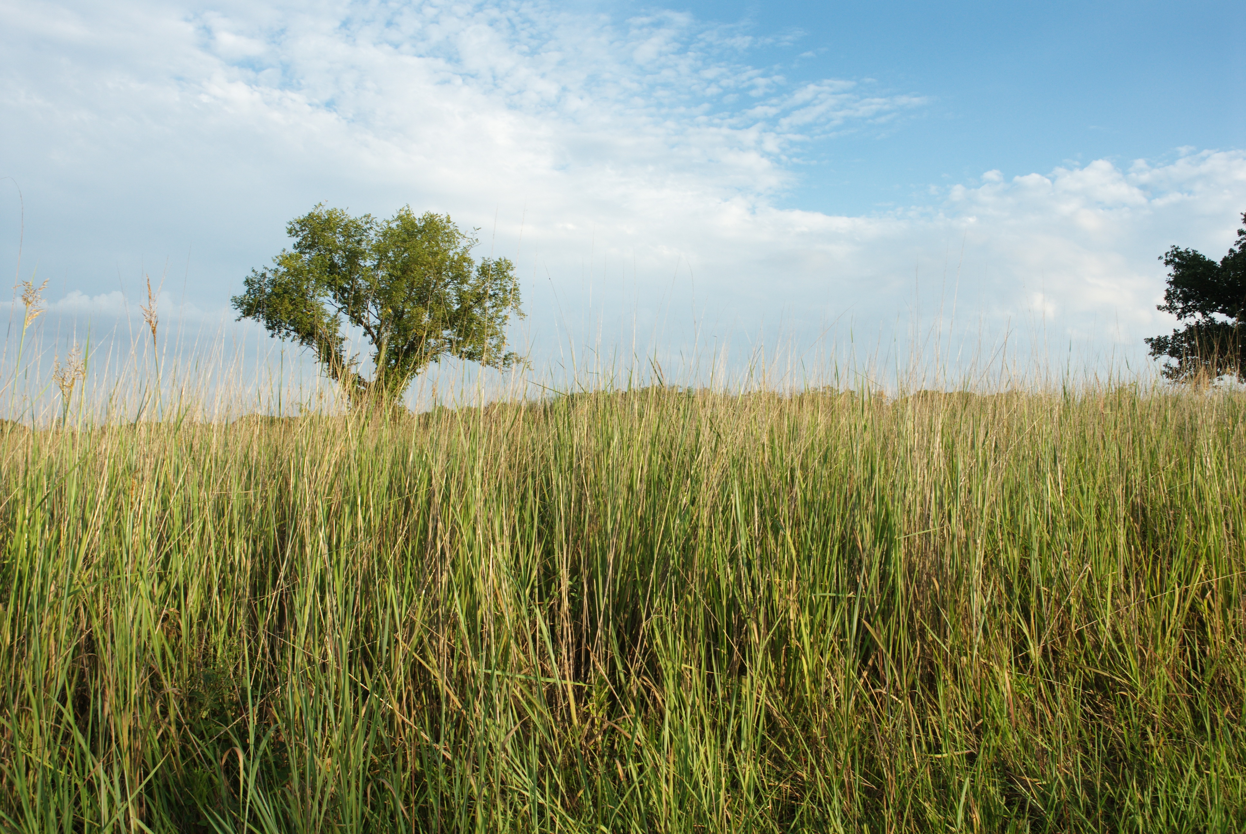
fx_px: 1144
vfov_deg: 40.1
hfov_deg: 57.2
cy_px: 417
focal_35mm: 33
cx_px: 623
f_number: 10
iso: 160
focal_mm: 22
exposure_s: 1/80
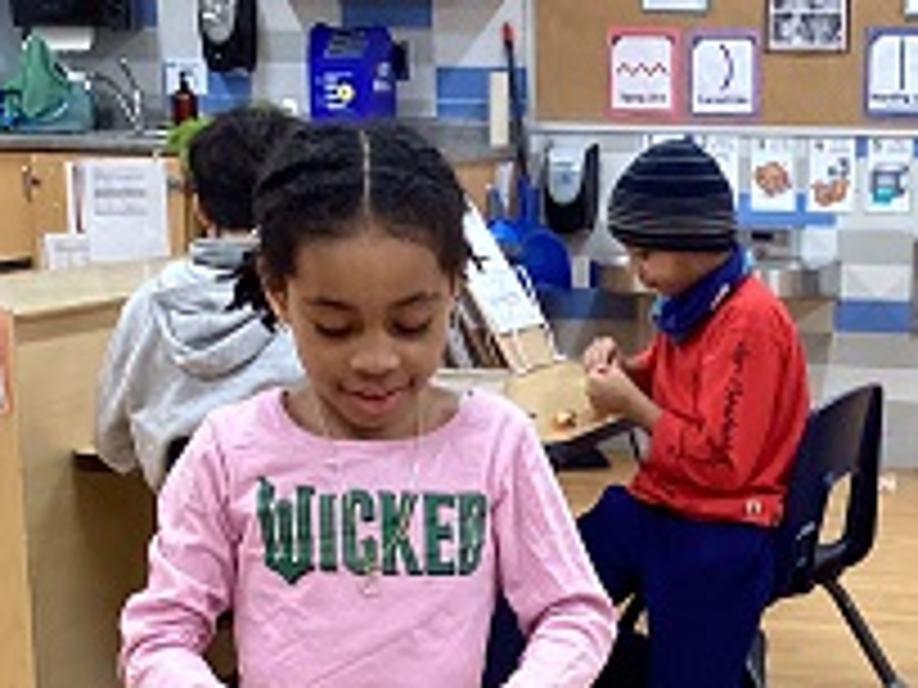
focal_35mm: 76
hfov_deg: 25.3
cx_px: 716
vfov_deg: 19.2
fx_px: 2015
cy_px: 555
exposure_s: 1/50
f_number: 2.4
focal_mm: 3.3
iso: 125
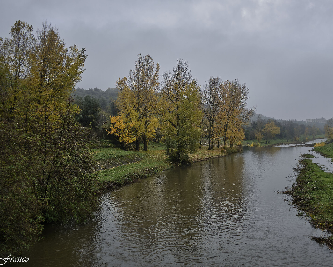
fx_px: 296
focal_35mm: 30
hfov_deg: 58.3
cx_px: 200
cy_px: 131
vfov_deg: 48.5
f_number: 9
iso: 200
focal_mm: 17.5
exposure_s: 1/100
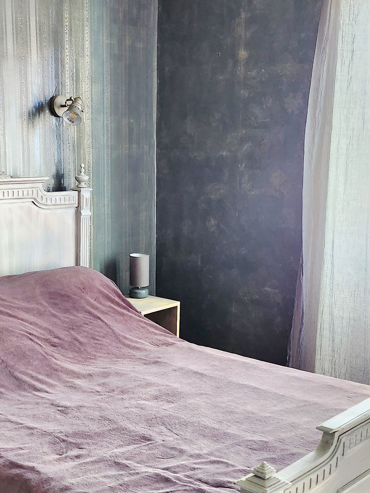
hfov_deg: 27.8
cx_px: 116
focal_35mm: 52
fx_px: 741
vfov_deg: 36.7
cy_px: 300
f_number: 1.8
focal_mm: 5
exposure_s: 1/101
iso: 320
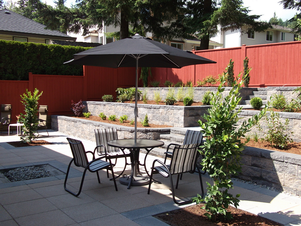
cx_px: 150
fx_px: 252
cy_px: 113
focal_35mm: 29
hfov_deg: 61.7
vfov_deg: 48.2
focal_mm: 4.15
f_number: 2.2
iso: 25
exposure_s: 1/2747
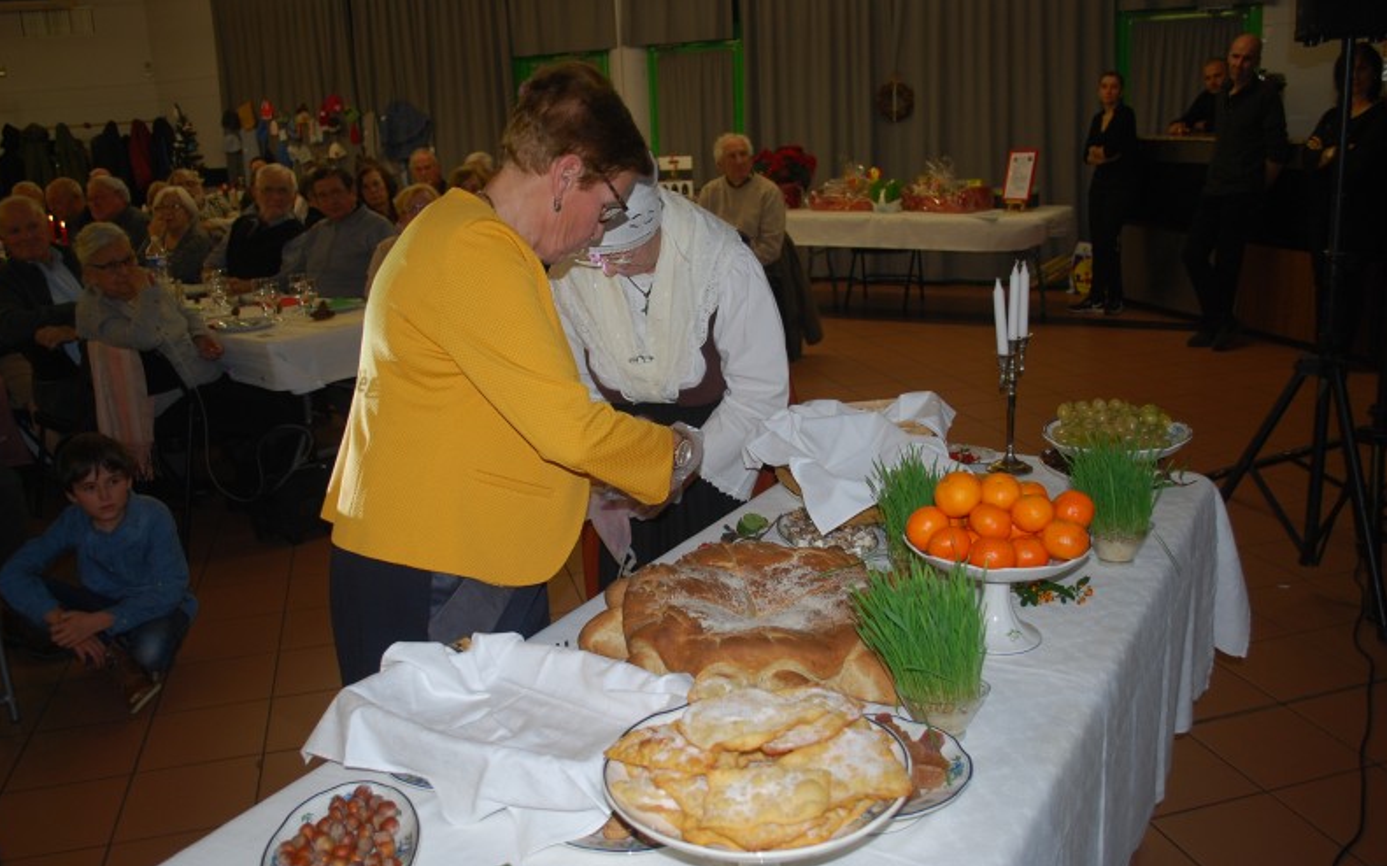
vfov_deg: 40.6
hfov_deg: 61.2
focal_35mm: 31
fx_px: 1172
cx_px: 687
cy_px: 425
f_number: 3.8
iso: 200
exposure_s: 1/60
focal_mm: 20
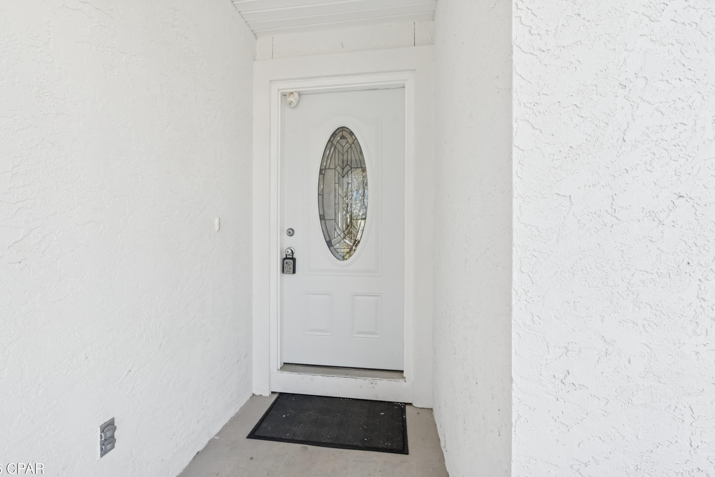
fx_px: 338
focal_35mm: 17
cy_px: 238
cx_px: 339
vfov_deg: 70.4
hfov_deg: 93.2
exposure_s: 1/20
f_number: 9
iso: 100
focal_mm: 16
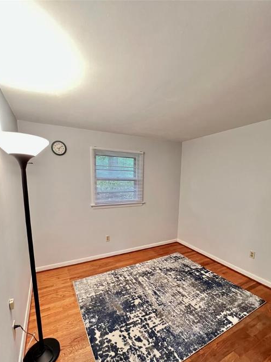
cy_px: 208
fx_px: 157
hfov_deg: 81.7
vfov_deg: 97.5
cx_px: 132
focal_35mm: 15
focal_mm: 1.57
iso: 800
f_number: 1.8
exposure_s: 1/60
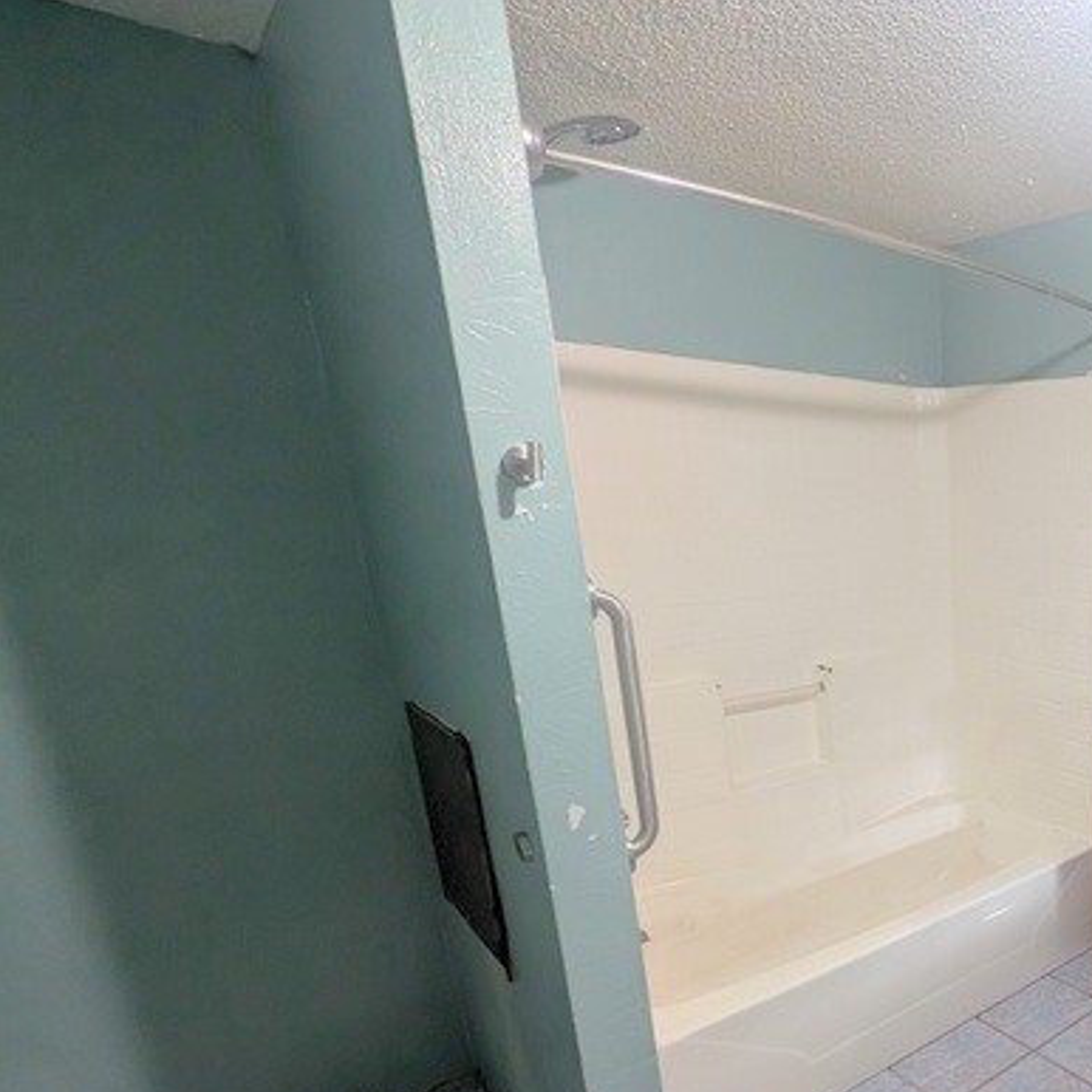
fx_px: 785
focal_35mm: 22
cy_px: 714
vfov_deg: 68.0
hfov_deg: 52.5
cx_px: 1129
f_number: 1.95
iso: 138
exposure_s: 1/40
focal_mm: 2.23
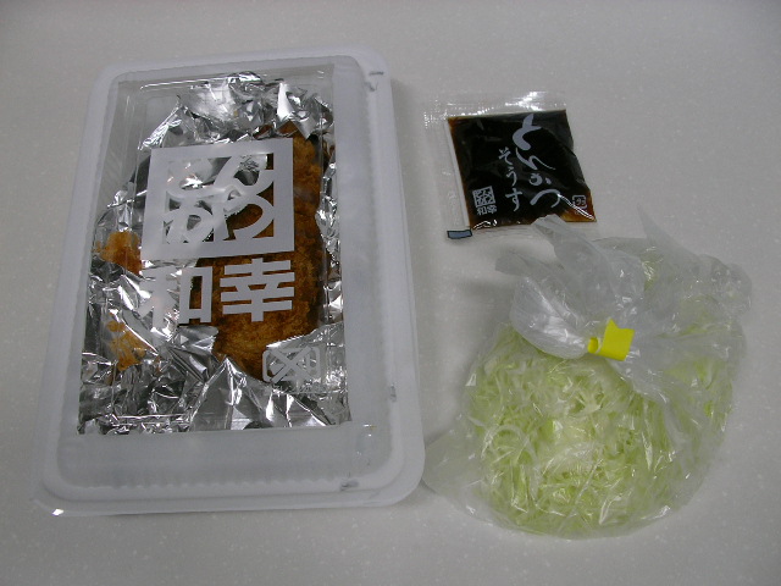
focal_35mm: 38
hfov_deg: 49.0
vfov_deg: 37.7
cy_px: 293
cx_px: 390
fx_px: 857
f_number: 3.5
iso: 88
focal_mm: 5.8
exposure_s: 1/30.1
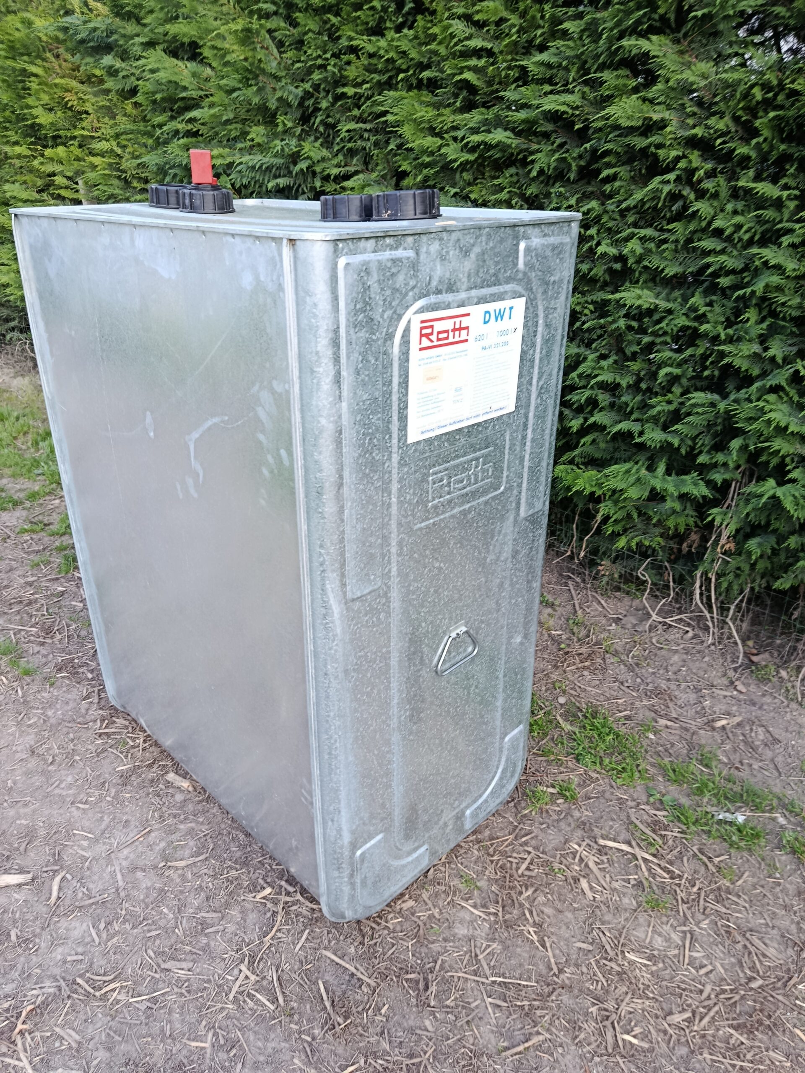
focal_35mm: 24
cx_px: 402
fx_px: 744
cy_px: 536
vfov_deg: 71.6
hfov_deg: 56.8
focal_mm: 5.24
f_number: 1.7
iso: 314
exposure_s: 1/100
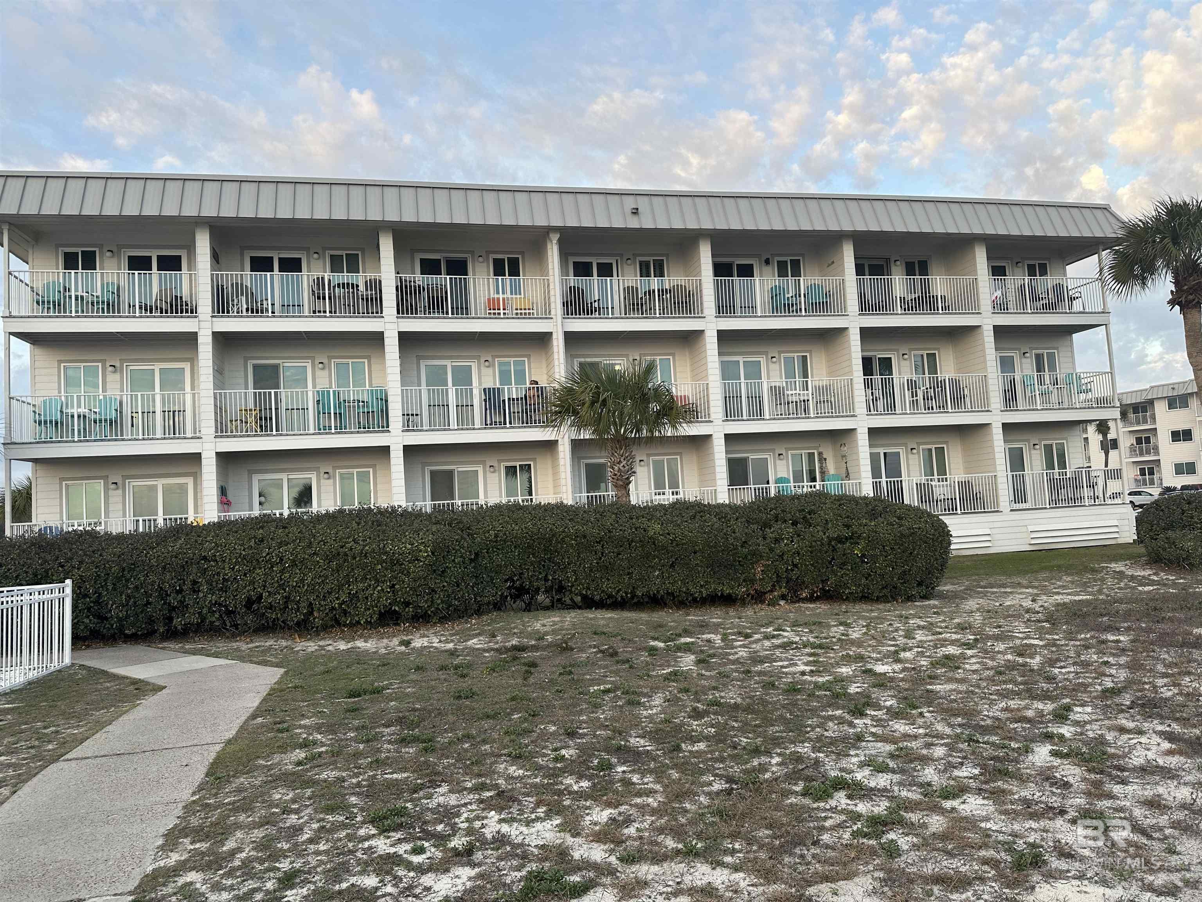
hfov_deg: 71.6
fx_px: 833
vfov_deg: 56.8
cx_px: 601
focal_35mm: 24
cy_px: 451
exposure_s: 1/456
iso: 80
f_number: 1.78
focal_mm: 6.86
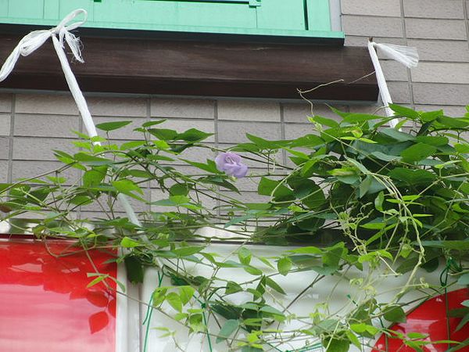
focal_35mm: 185
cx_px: 234
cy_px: 176
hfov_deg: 10.7
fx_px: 2506
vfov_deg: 8.0
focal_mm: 32.1
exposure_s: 1/80
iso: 100
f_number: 4.5
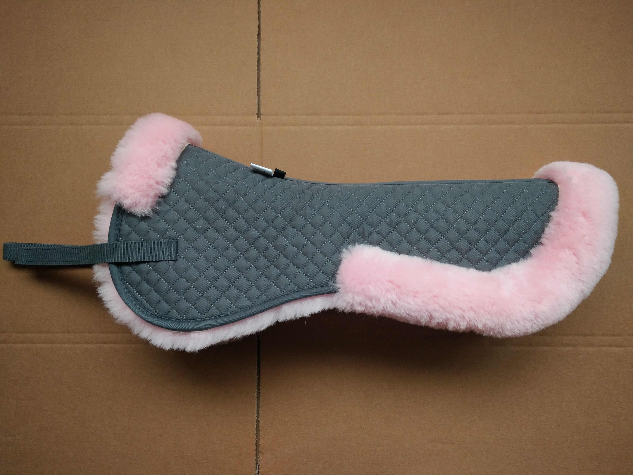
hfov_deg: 79.0
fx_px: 384
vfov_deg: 63.4
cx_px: 316
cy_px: 238
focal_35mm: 21
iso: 66
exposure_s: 1/50
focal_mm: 3.66
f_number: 2.2
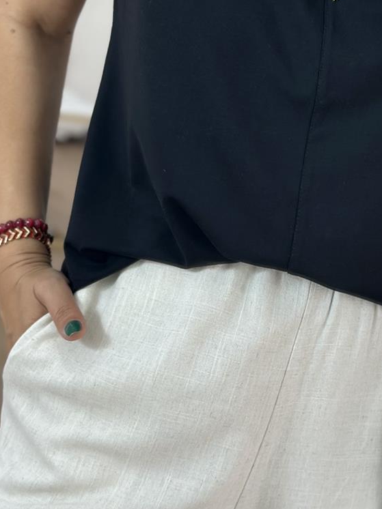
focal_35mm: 103
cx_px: 331
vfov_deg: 18.9
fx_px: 1516
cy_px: 120
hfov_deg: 14.2
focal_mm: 6.86
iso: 80
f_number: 1.78
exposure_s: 1/100
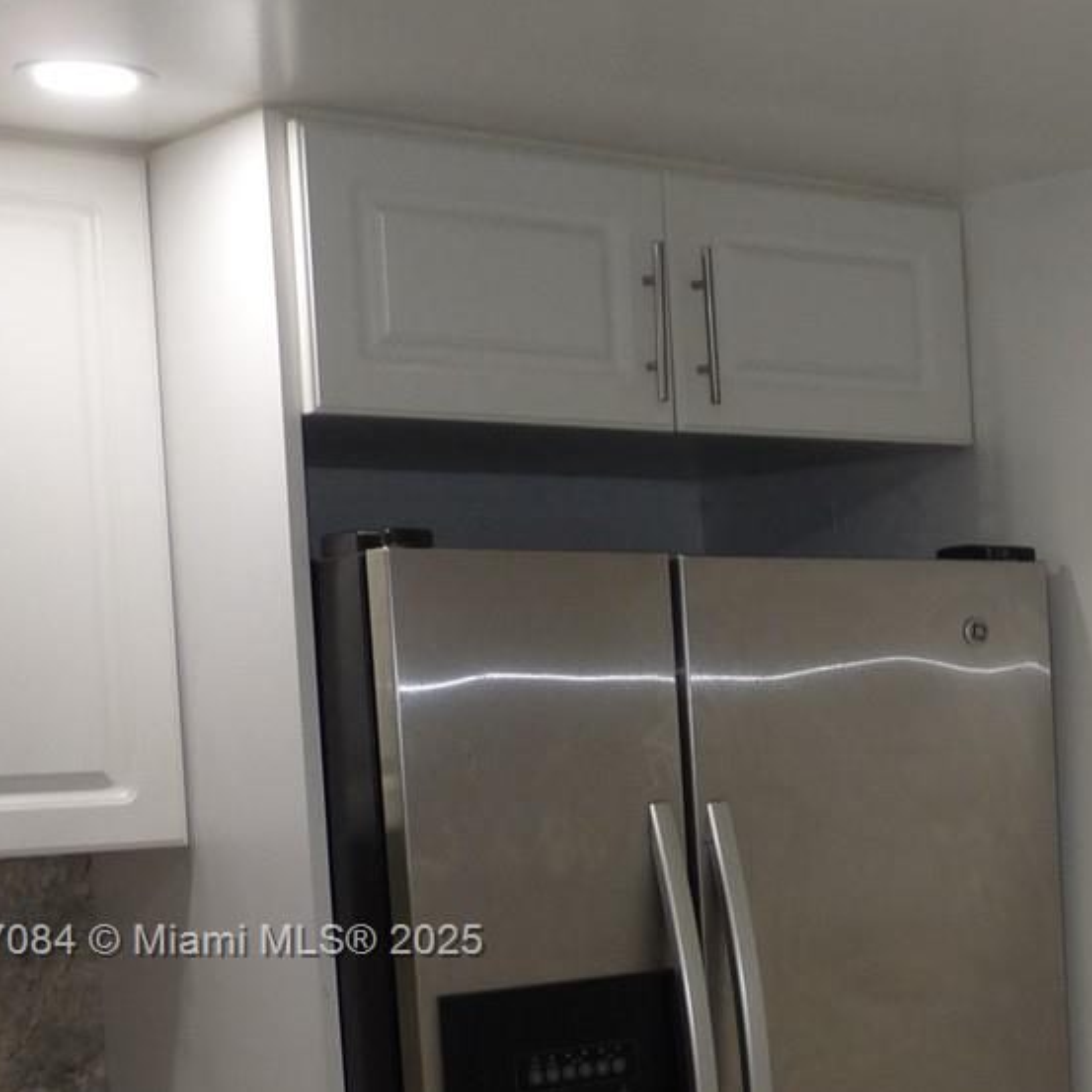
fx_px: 2463
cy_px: 944
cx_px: 1432
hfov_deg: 22.3
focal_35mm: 69
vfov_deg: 24.4
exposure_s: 1/30
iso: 100
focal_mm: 4.8
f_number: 2.8
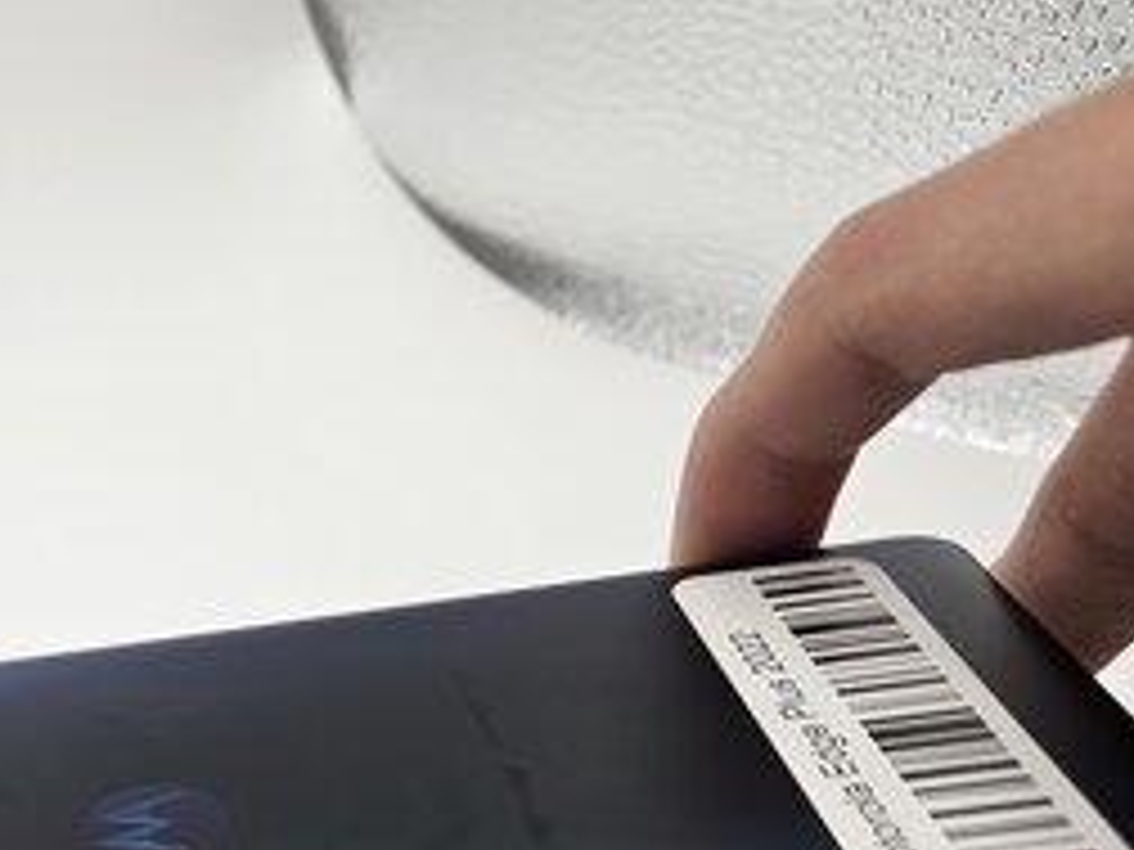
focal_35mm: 54
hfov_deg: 33.0
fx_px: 1769
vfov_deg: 25.3
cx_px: 36
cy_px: 913
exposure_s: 1/145
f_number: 1.8
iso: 25
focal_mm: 5.4
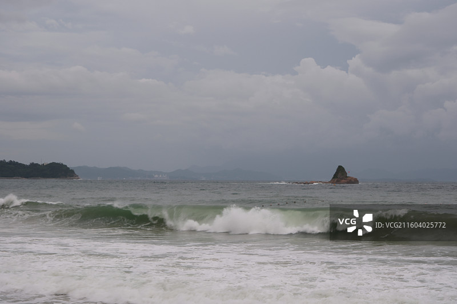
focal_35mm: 67
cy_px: 152
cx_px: 228
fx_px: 850
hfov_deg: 30.1
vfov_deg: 20.3
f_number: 5.6
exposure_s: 1/30
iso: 125
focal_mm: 44.7
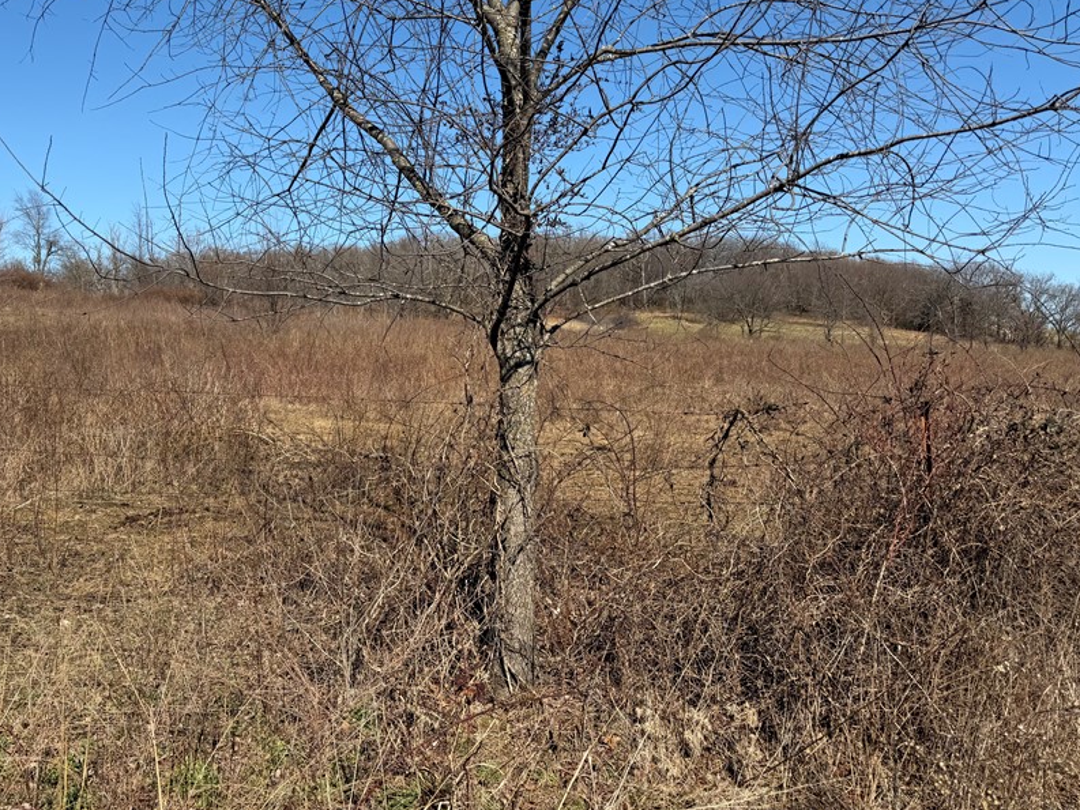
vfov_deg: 45.3
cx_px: 436
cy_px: 350
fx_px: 967
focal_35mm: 31
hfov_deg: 57.9
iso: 80
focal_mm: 6.76
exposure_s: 1/4673
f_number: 1.78
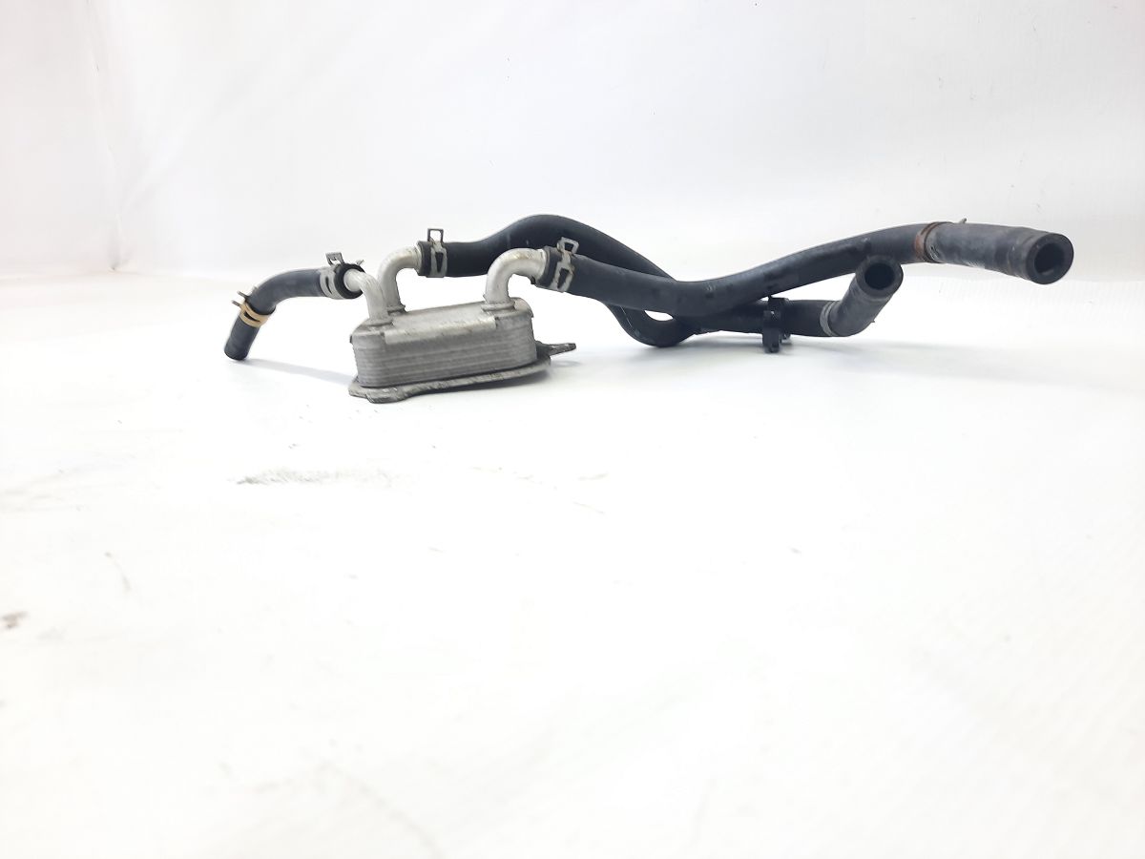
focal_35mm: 25
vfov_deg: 54.9
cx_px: 572
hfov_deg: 69.4
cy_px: 430
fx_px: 827
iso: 80
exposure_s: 1/50
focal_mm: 4.6
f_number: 2
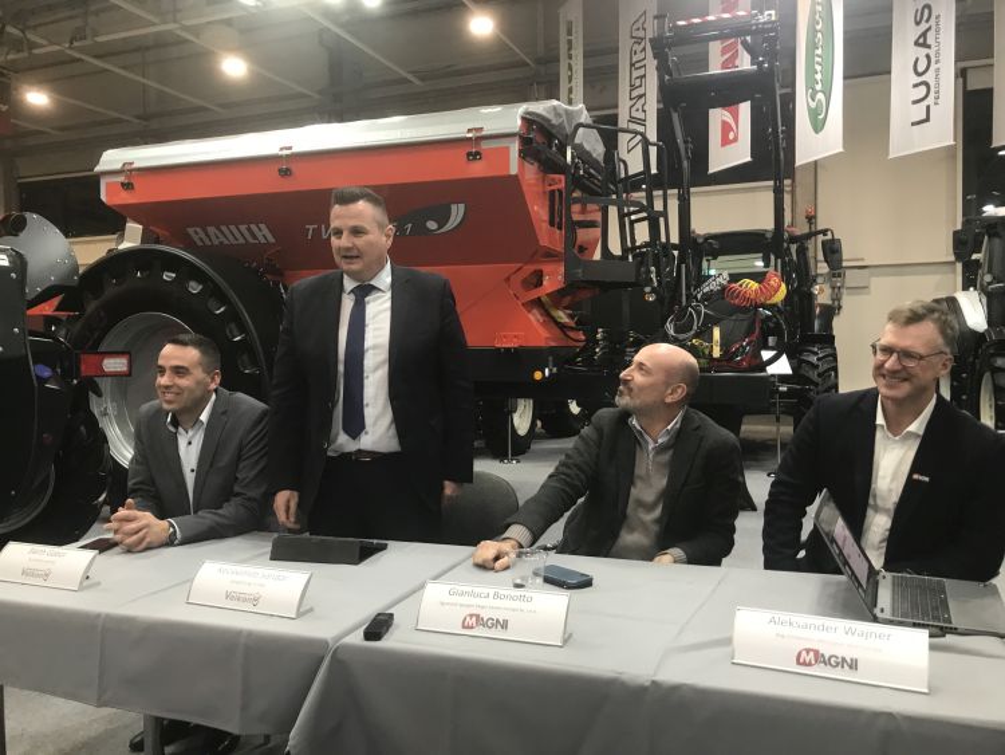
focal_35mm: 28
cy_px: 378
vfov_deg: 49.8
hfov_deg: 63.4
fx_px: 813
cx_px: 502
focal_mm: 3.99
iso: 32
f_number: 1.8
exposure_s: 1/33
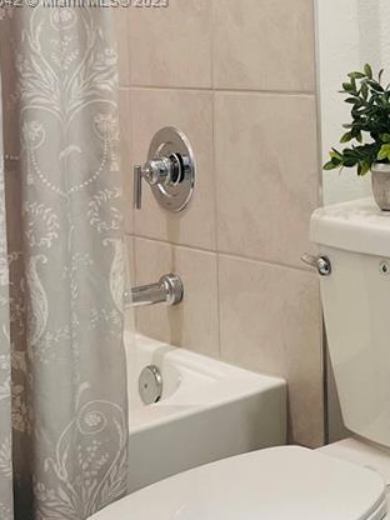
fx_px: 1127
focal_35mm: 75
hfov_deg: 18.3
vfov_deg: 24.8
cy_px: 1
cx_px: 501
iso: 100
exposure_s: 1/120
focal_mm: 5.7
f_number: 1.5
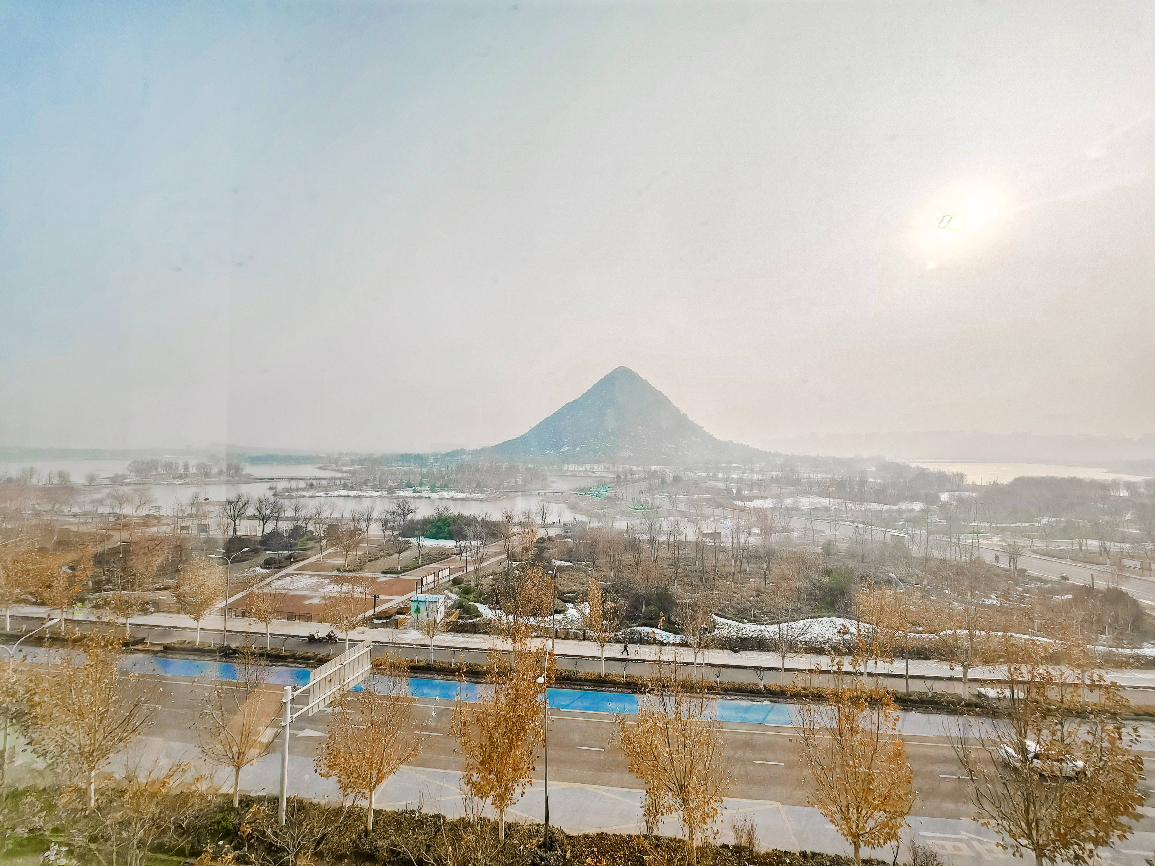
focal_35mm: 13
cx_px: 578
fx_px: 434
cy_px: 433
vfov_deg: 89.9
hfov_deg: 106.2
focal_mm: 1.82
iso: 50
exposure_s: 1/1000
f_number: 2
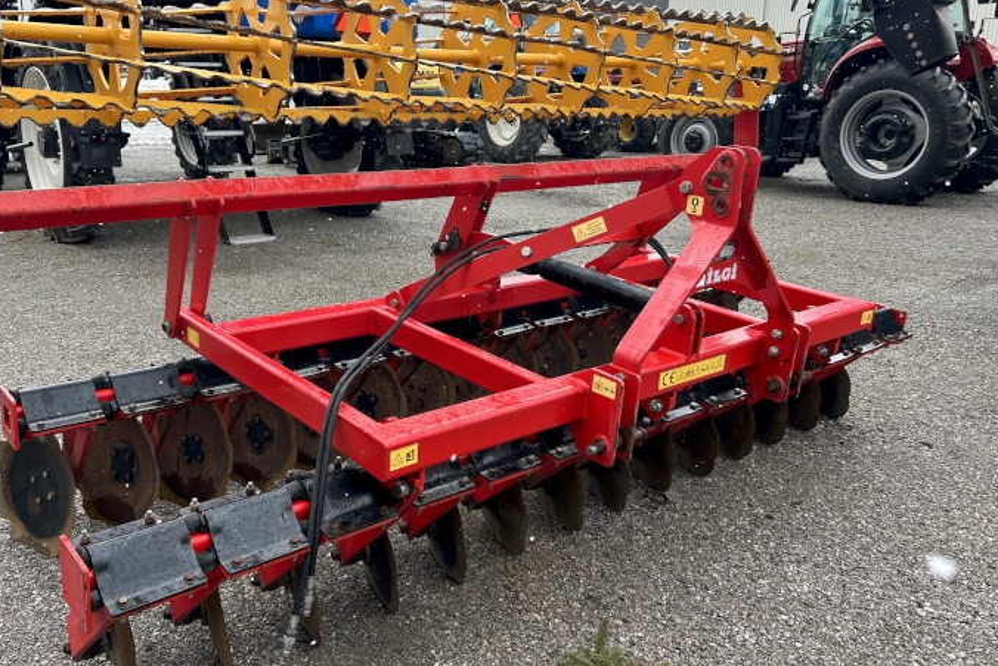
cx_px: 436
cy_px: 320
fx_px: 887
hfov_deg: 58.5
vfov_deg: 41.1
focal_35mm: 32
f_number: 1.5
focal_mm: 5.7
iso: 50
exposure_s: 1/632
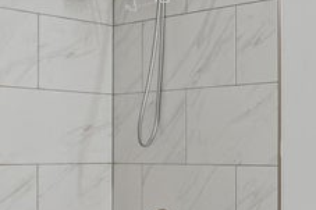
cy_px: 149
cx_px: 523
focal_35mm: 74
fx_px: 650
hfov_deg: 21.1
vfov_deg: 18.3
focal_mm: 17.5
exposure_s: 1/40
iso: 100
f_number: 11
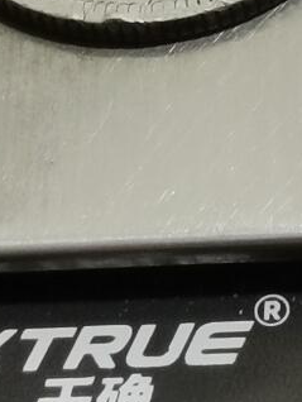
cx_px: 128
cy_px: -196
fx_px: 3810
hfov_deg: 4.5
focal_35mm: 328
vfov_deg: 6.0
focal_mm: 5.58
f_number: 1.8
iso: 100
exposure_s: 1/120
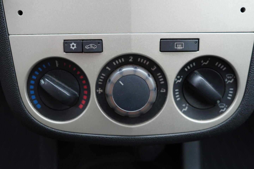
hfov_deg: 53.1
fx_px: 254
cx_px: 127
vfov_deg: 36.9
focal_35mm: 36
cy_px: 84
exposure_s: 1/40
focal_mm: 24
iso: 320
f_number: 2.8
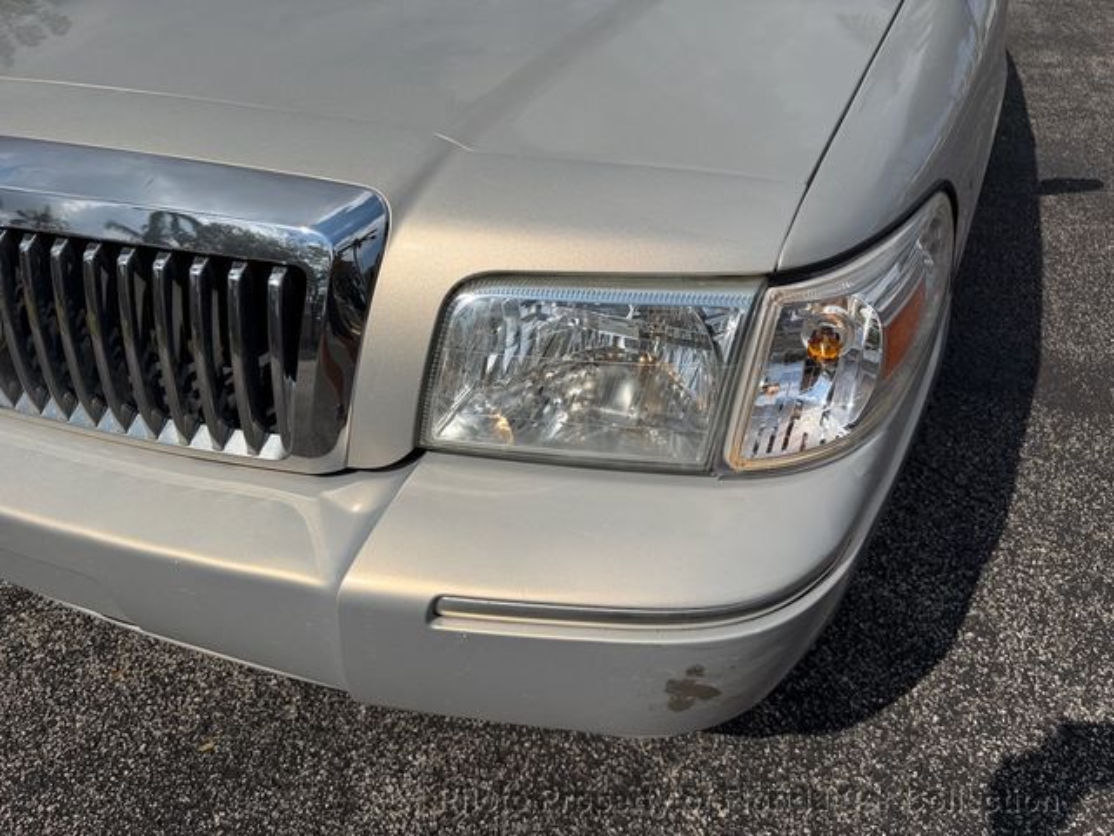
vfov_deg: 56.8
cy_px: 418
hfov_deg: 71.6
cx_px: 557
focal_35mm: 24
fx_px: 772
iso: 80
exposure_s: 1/11905
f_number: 1.78
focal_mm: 6.76
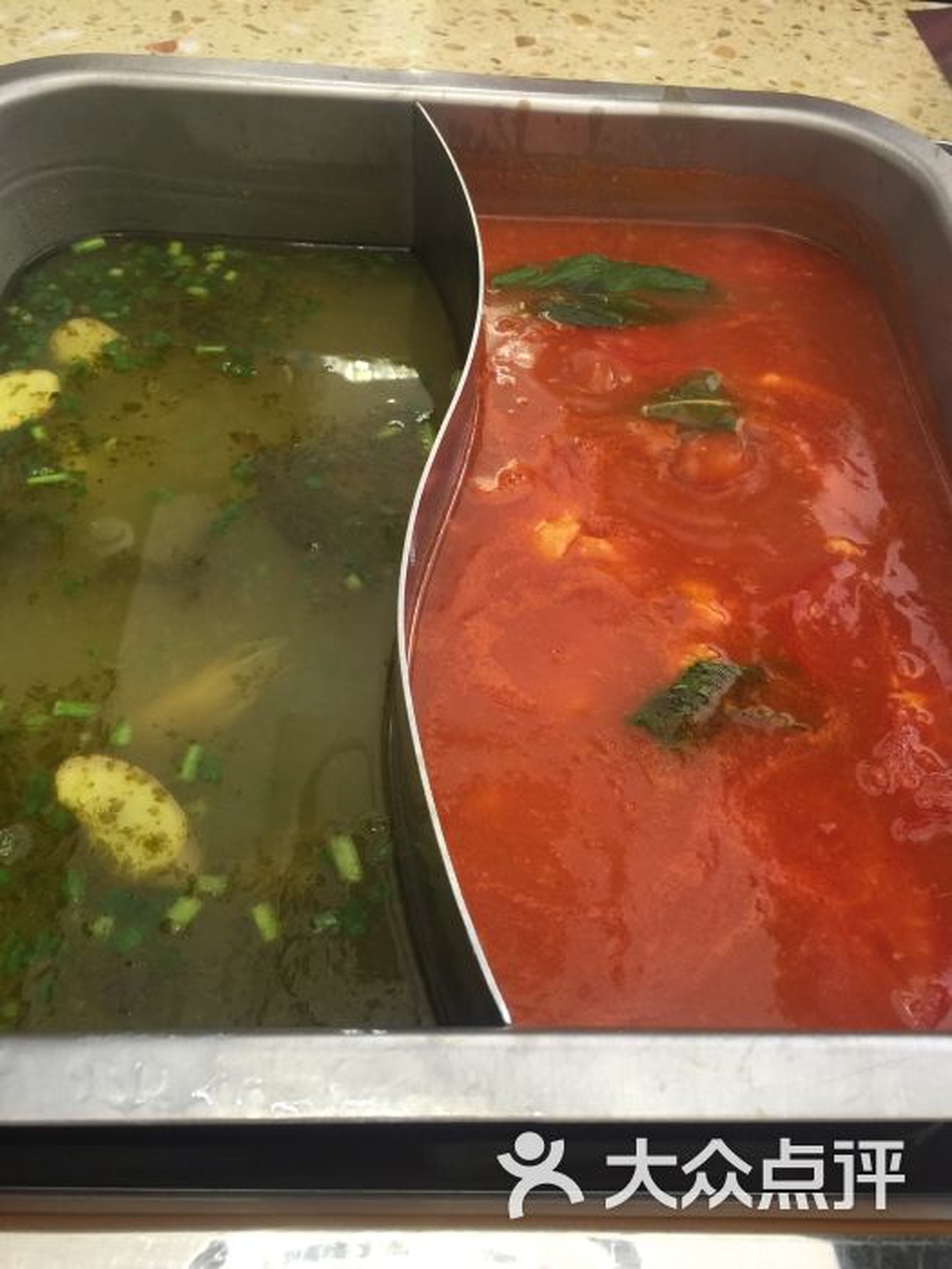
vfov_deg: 61.7
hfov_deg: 48.2
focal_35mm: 29
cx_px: 476
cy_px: 634
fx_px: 1063
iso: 40
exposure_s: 1/17
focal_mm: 4.15
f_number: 2.2
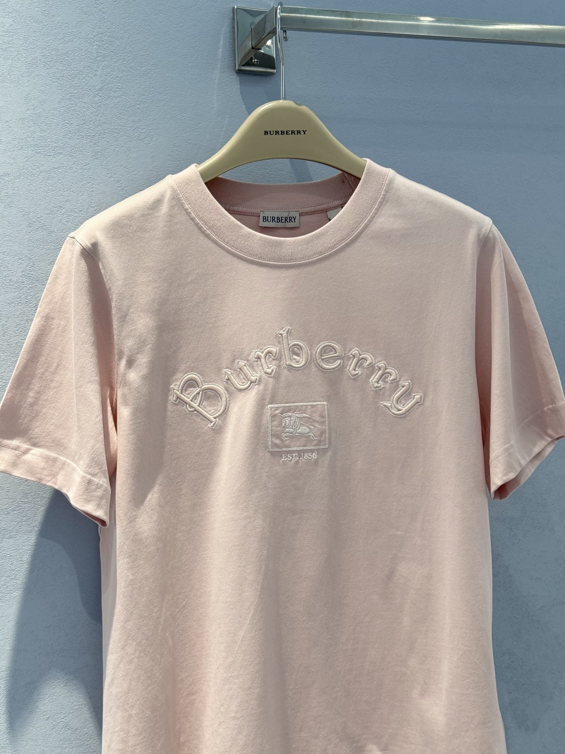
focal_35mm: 48
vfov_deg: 39.7
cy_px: 377
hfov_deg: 30.3
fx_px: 1045
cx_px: 282
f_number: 1.78
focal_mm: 6.76
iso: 64
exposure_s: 1/121
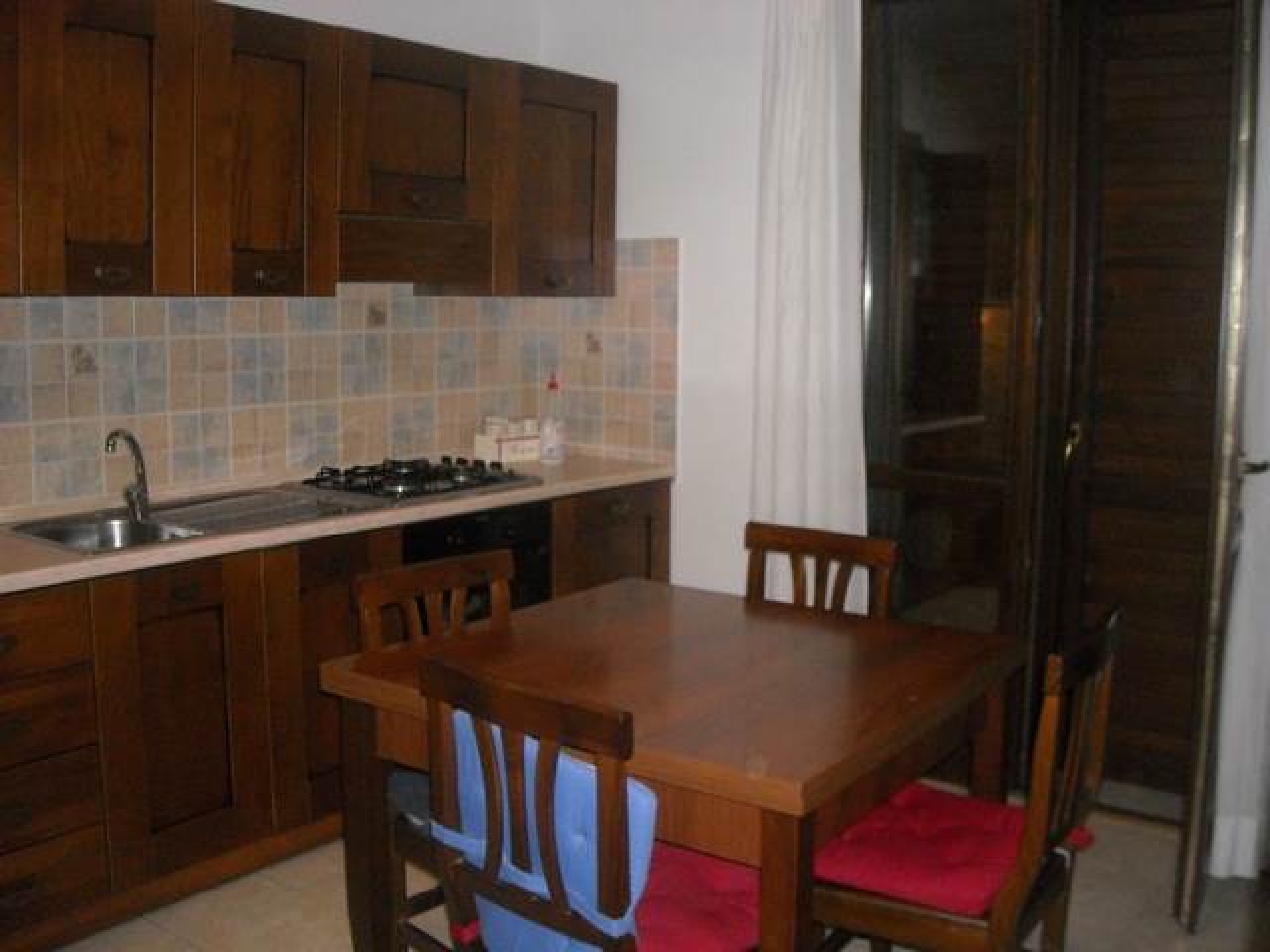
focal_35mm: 35
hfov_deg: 52.6
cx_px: 635
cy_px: 476
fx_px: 1284
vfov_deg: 40.7
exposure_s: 1/60
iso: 400
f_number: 2.8
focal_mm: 5.7
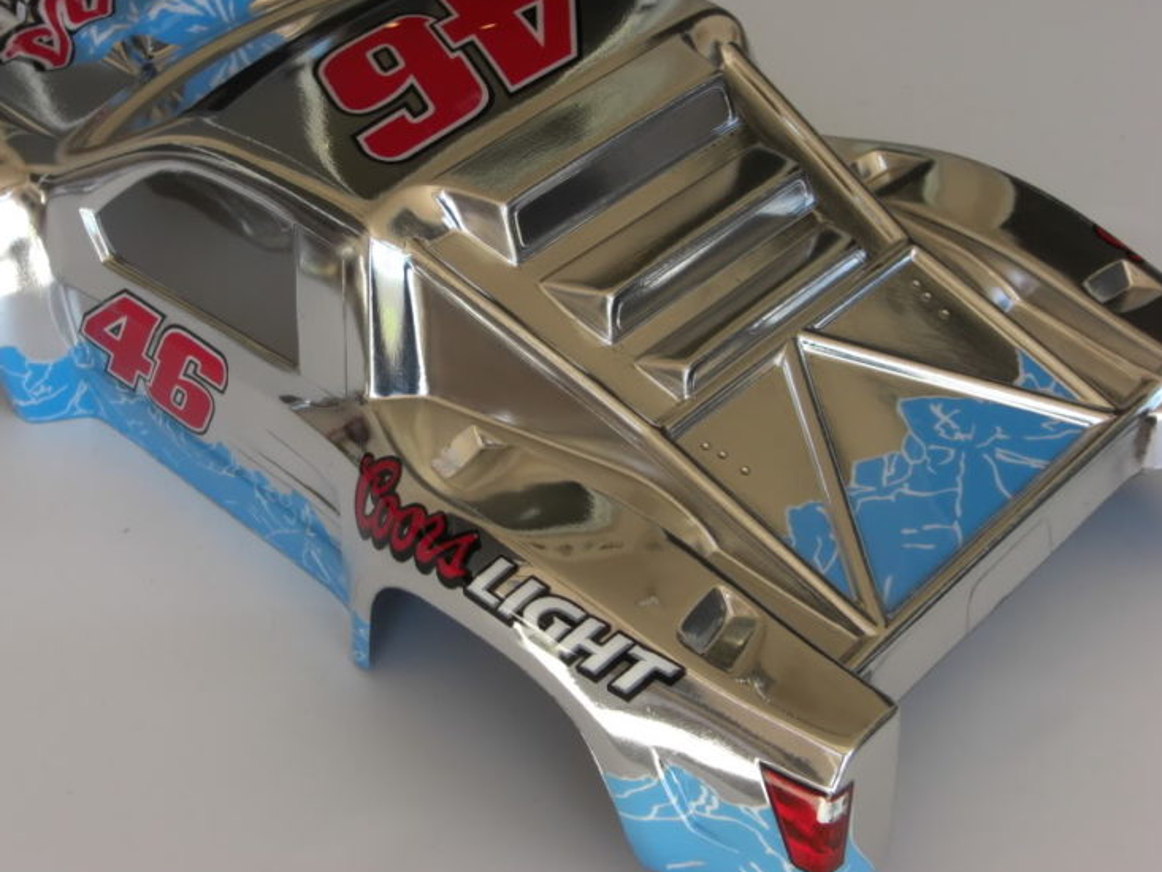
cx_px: 506
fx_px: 2249
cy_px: 394
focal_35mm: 67
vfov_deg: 21.9
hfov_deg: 28.9
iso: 80
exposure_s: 1/125
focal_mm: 11.8
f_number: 3.6
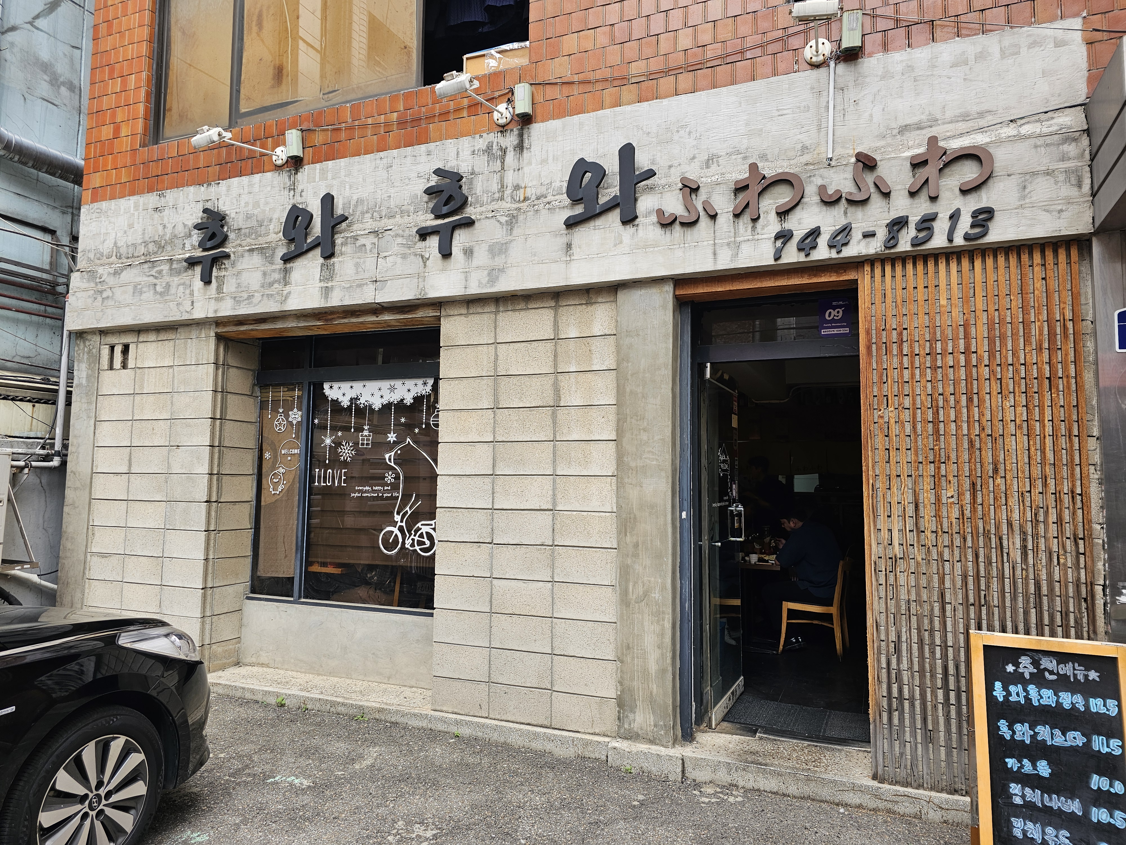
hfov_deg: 73.9
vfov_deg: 58.9
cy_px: 422
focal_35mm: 23
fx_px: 748
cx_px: 563
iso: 25
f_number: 1.7
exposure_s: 1/207
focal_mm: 6.3
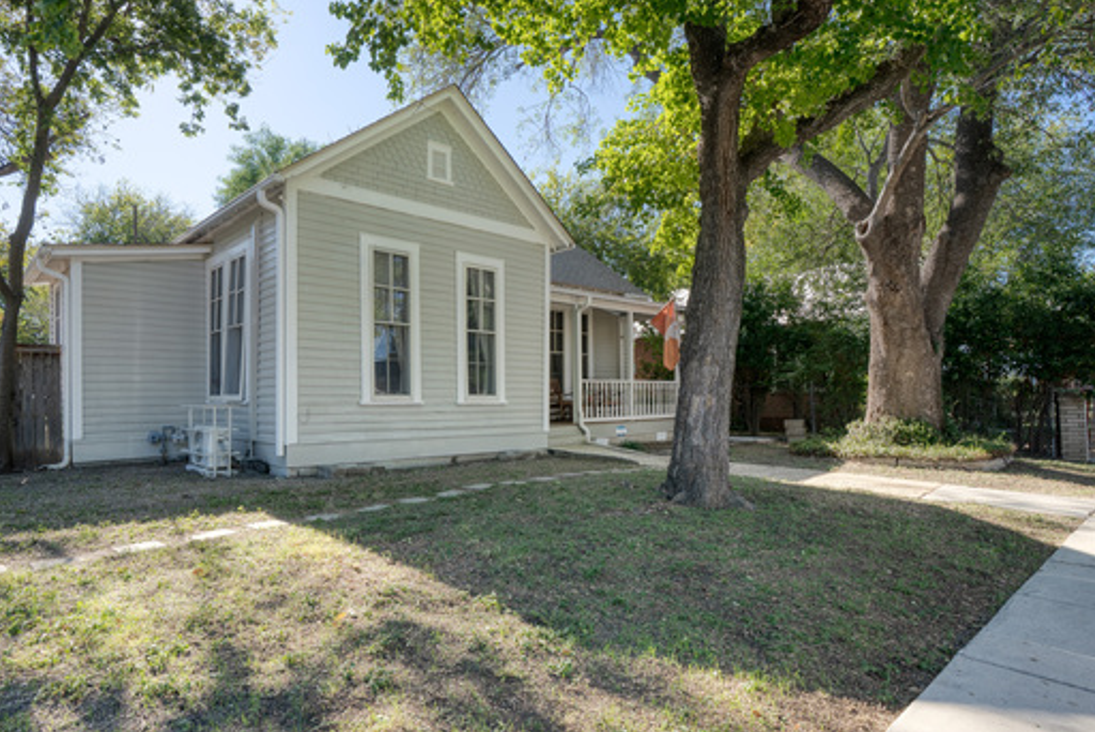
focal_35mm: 20
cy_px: 399
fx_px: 609
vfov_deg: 61.9
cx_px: 479
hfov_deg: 83.5
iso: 100
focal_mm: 16
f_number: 11
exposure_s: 1/5
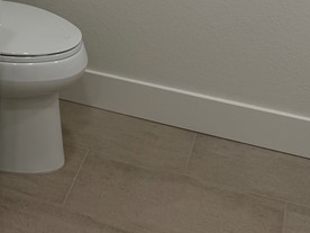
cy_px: -41
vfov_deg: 16.0
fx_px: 797
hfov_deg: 20.6
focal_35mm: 89
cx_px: -63
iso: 64
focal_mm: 6.76
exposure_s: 1/148
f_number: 1.78
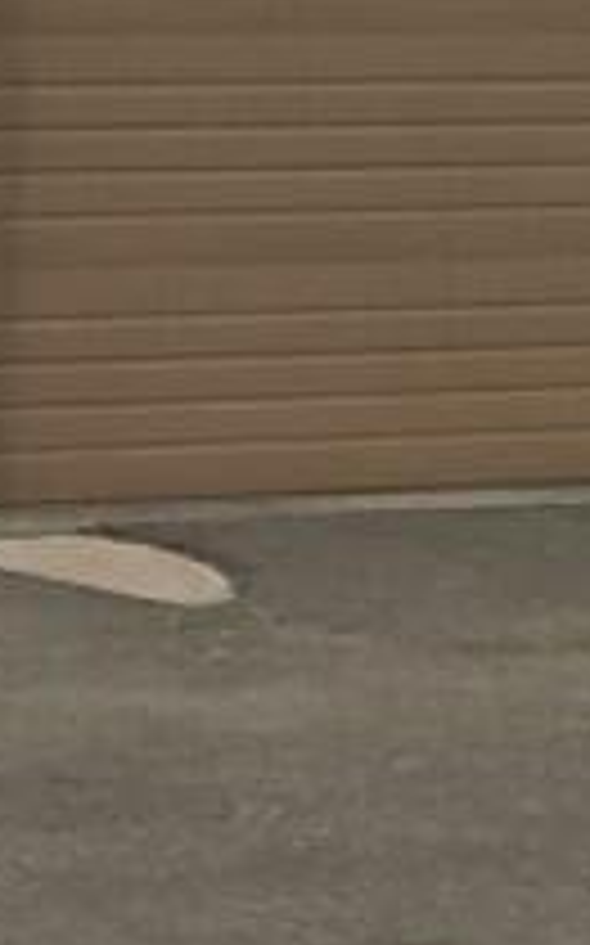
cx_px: -1959
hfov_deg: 4.8
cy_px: 418
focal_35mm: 239
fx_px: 6157
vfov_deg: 8.8
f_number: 2.2
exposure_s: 1/1980
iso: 32
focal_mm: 4.15
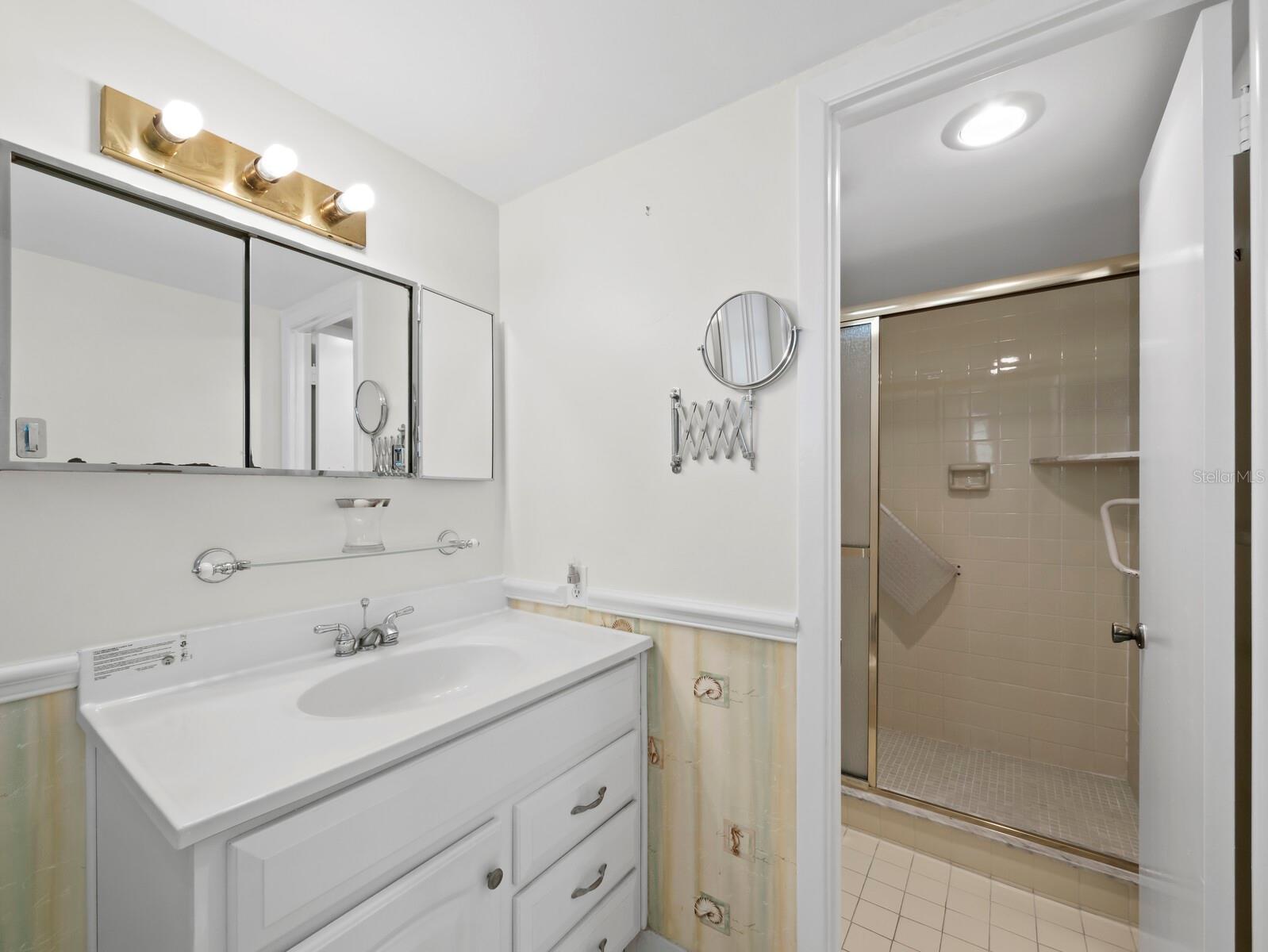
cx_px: 634
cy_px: 476
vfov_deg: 85.7
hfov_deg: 102.0
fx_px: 513
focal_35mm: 14
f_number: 11
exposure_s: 1/2.5
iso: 200
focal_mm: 7
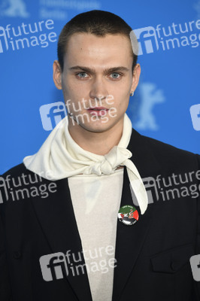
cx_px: 100
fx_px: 1544
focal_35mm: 185
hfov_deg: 7.4
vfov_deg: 11.1
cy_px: 150
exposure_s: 1/400
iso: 640
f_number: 4
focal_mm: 185
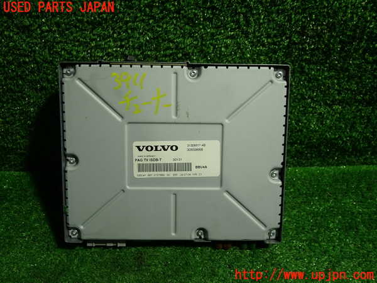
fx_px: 327
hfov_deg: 60.0
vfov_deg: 46.8
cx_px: 188
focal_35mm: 30
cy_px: 142
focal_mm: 5.4
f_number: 2.3
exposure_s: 1/60
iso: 200
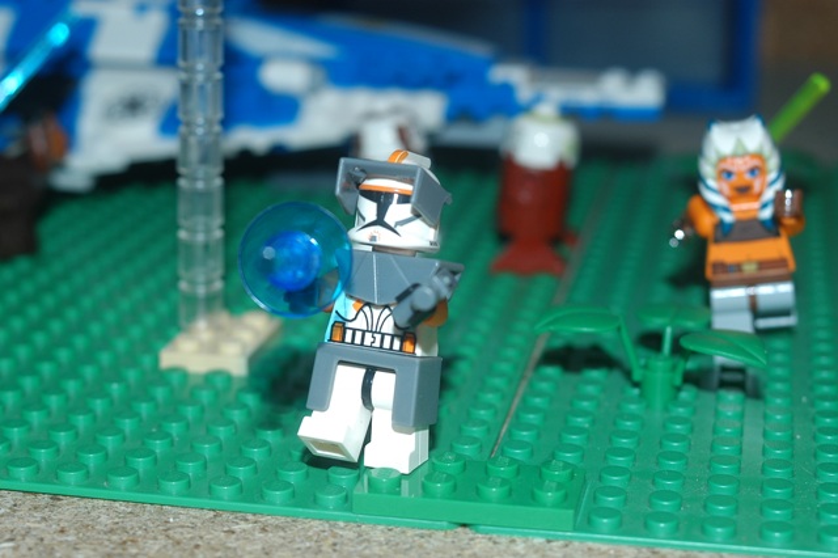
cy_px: 279
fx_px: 1919
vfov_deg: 16.5
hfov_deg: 24.6
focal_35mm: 82
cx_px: 419
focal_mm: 55
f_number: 6.3
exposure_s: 1/30
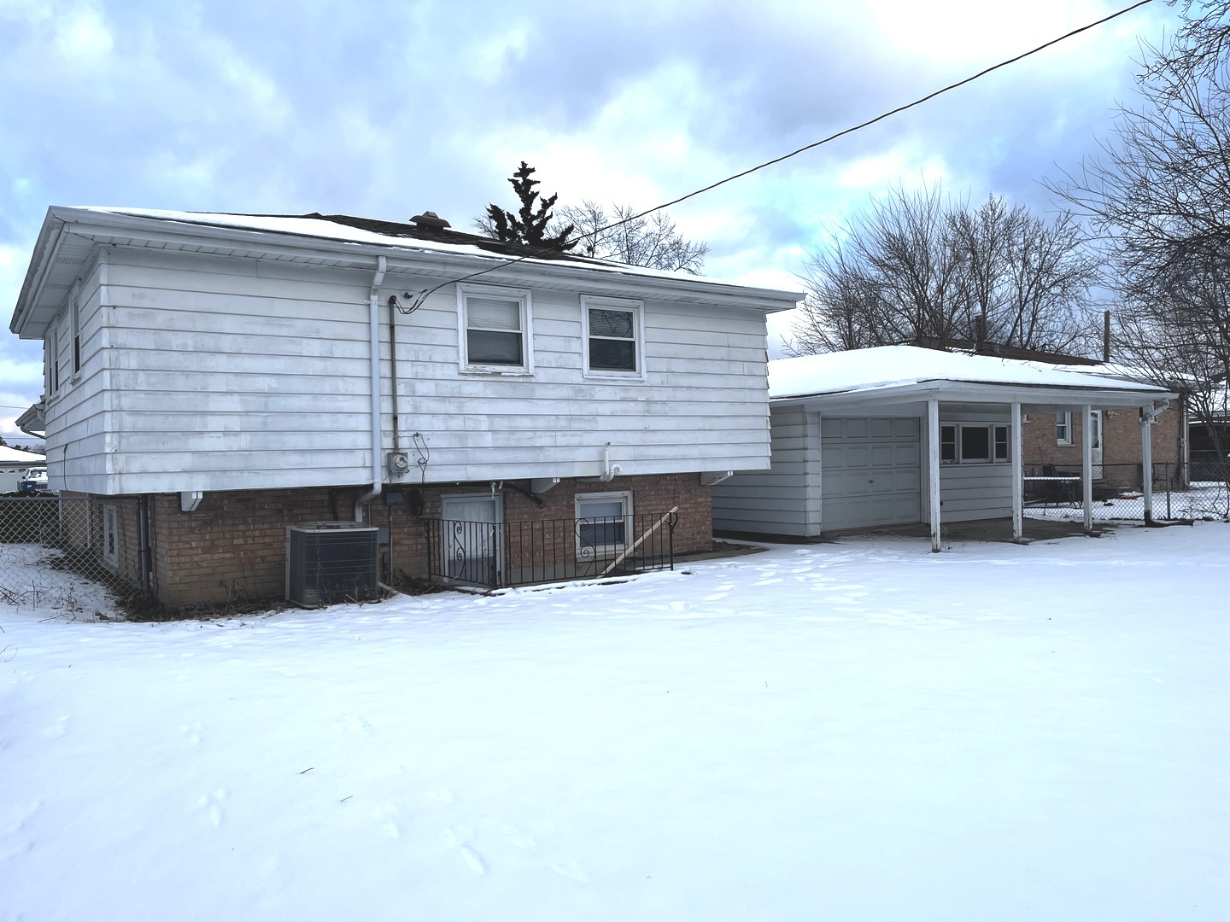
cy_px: 461
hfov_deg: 67.3
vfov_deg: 53.1
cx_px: 615
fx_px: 924
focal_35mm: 26
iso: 50
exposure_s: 1/845
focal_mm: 5.1
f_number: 1.6
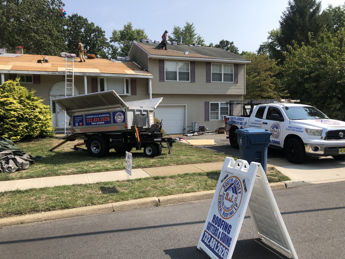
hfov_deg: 63.4
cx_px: 172
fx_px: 279
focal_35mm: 28
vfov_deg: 49.7
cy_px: 130
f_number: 1.8
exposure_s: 1/1600
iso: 20
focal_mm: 3.99
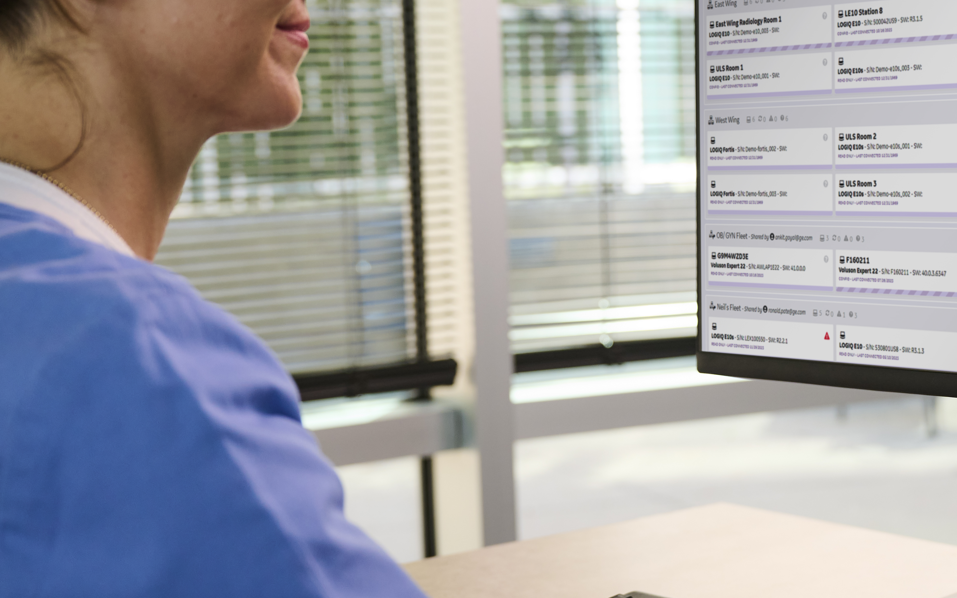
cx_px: 711
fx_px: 2113
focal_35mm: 81
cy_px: 251
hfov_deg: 25.2
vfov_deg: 16.1
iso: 320
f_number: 3.5
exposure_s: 1/250
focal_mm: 38
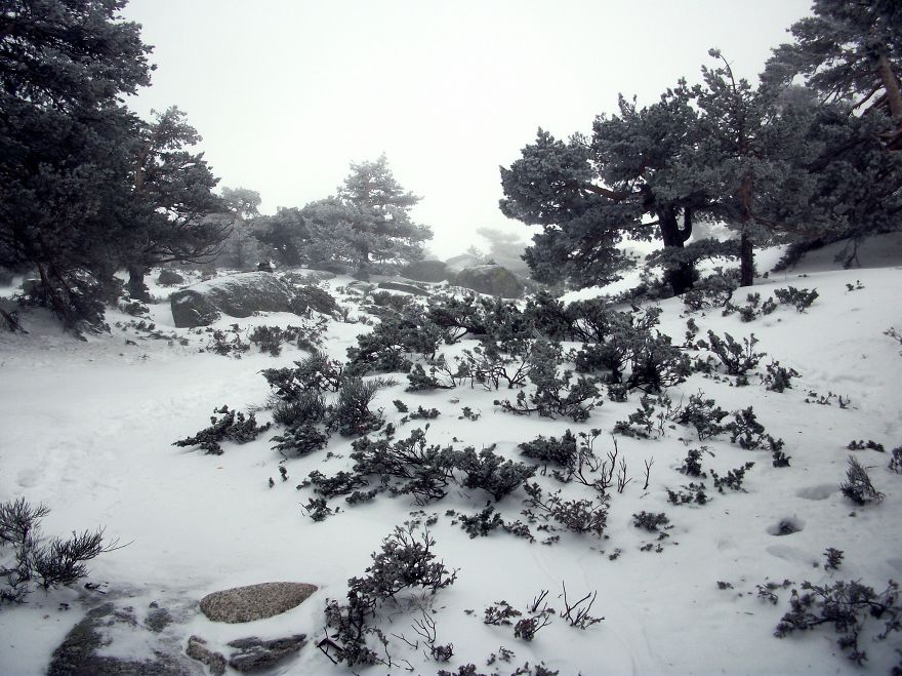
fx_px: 912
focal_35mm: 35
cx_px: 451
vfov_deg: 40.7
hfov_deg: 52.7
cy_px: 338
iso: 80
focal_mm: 6.3
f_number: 3.1
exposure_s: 1/800
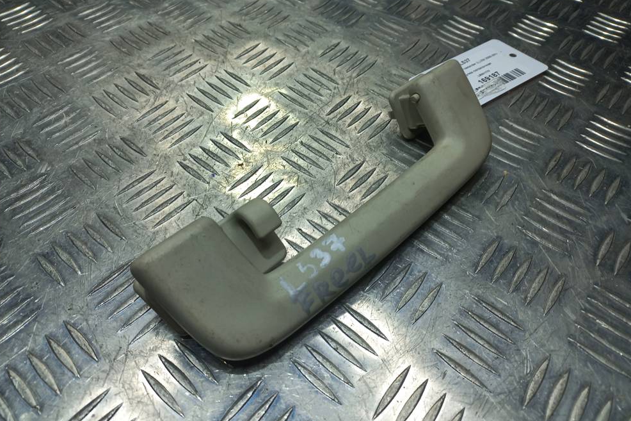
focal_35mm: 27
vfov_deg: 47.9
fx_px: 473
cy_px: 200
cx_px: 318
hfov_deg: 67.4
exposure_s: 1/100
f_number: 1.8
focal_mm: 4.6
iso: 25
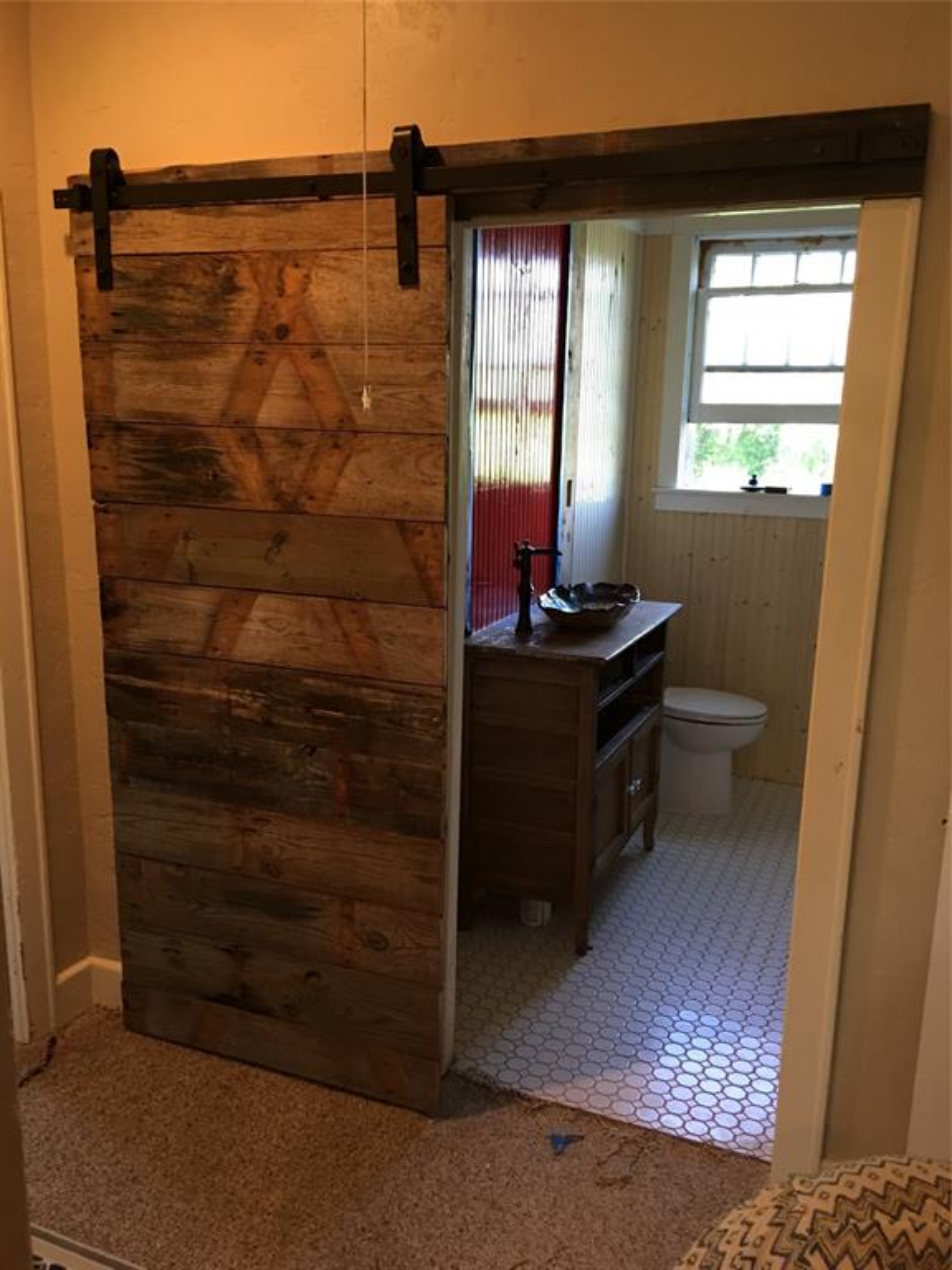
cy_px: 635
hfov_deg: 48.2
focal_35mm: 29
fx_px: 1063
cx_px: 476
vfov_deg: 61.7
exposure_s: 1/15
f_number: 2.2
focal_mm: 4.15
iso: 64
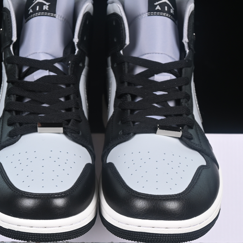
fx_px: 977
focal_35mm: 123
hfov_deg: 14.2
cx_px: 93
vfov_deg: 14.2
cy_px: 148
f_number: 6.3
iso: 160
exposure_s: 1/60
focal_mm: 50
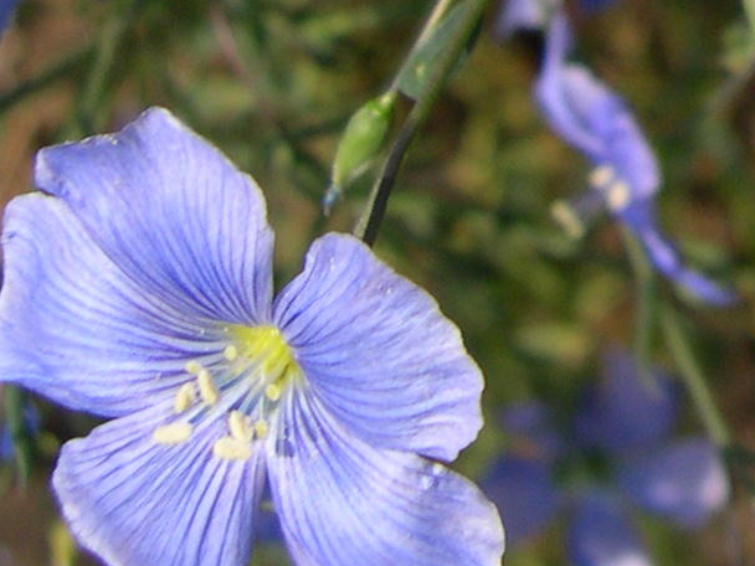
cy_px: -451
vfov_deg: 9.9
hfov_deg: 12.8
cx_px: 1273
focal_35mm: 142
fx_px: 3097
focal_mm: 8
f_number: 7.6
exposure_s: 1/200
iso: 100
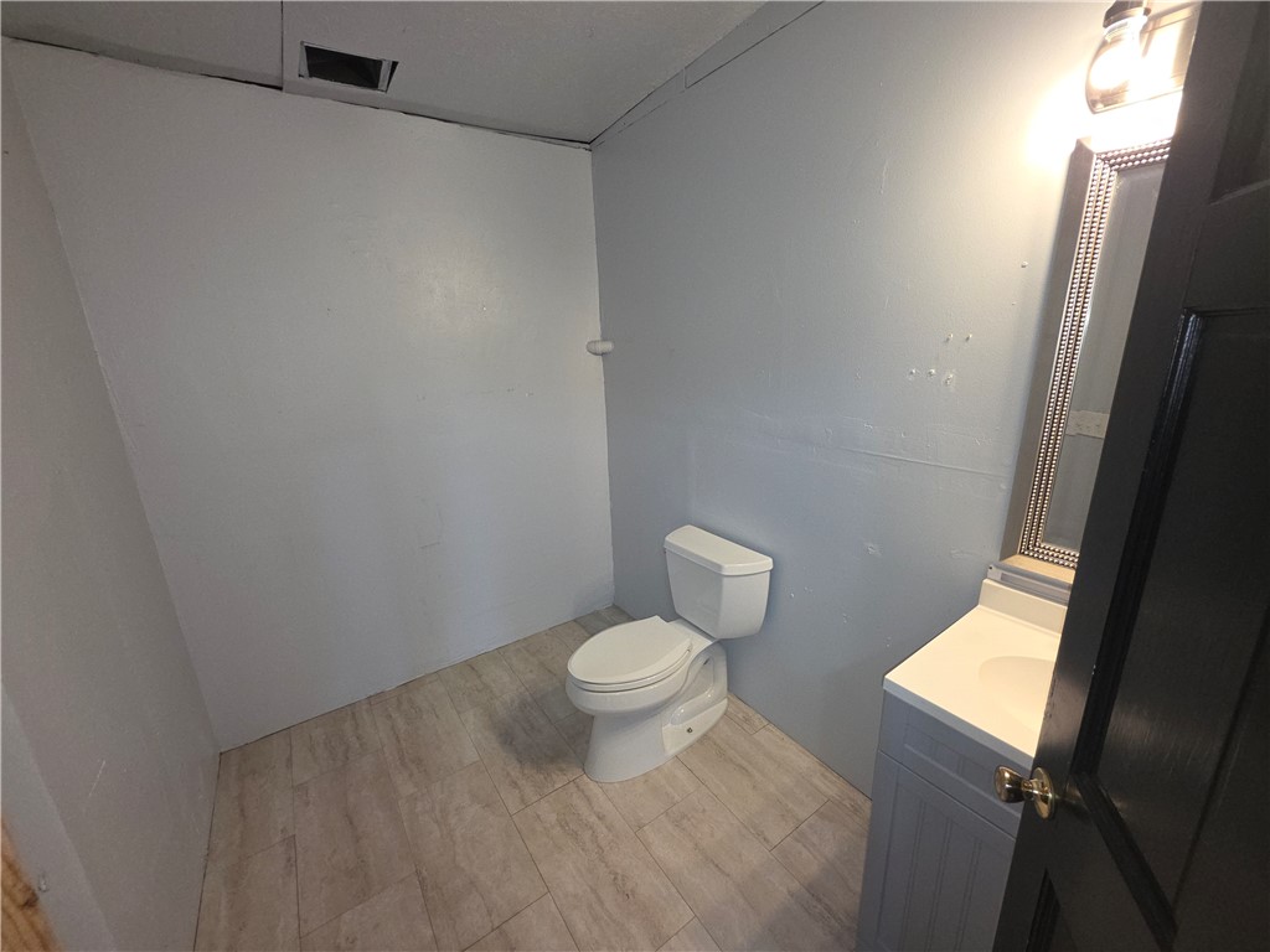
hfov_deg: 106.2
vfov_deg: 89.9
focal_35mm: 13
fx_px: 477
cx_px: 635
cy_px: 476
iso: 125
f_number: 1.9
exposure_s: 1/60
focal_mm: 2.2
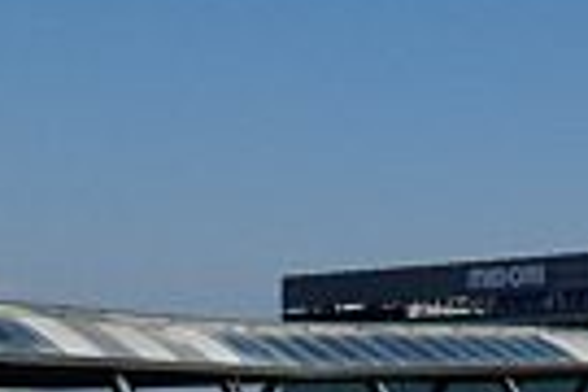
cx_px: 453
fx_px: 1960
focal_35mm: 120
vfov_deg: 11.3
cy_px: 7
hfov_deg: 17.0
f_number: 13
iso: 400
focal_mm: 24
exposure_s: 1/1000
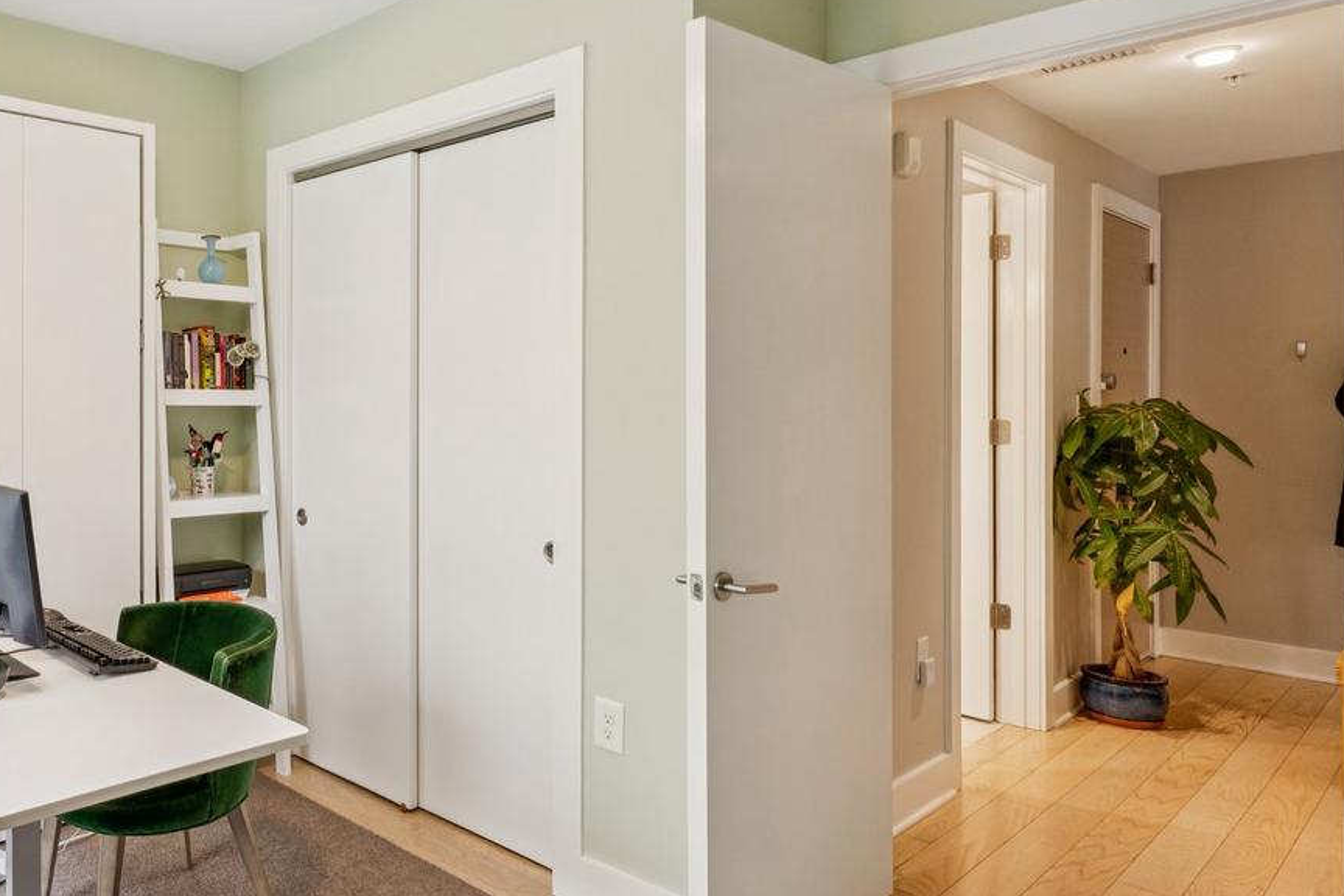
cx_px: 282
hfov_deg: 65.5
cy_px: 401
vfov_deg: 51.2
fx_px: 933
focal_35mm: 25
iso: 250
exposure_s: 1/6
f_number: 9
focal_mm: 10
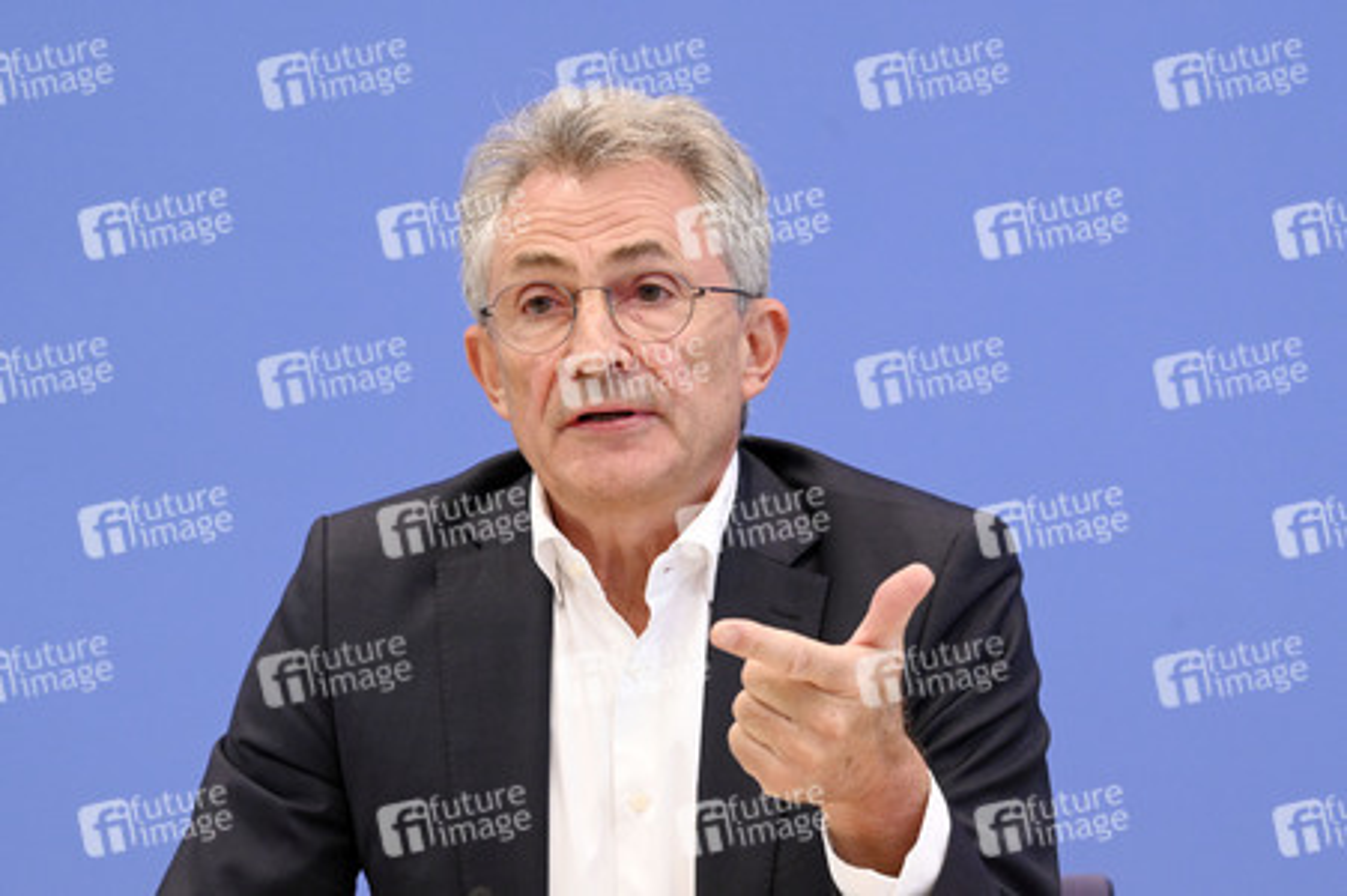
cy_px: 448
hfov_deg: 19.5
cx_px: 674
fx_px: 3926
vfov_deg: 13.0
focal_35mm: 105
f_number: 6.3
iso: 6400
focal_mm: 105
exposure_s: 1/640
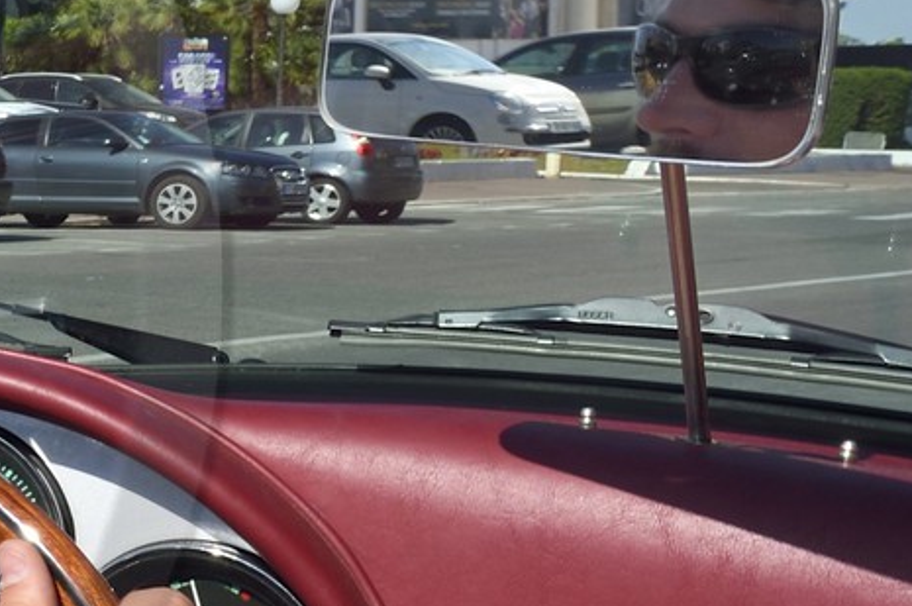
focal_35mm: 62
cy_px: 284
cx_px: -588
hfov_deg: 23.2
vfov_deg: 21.9
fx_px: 1569
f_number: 18
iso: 200
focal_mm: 18
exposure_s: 1/160
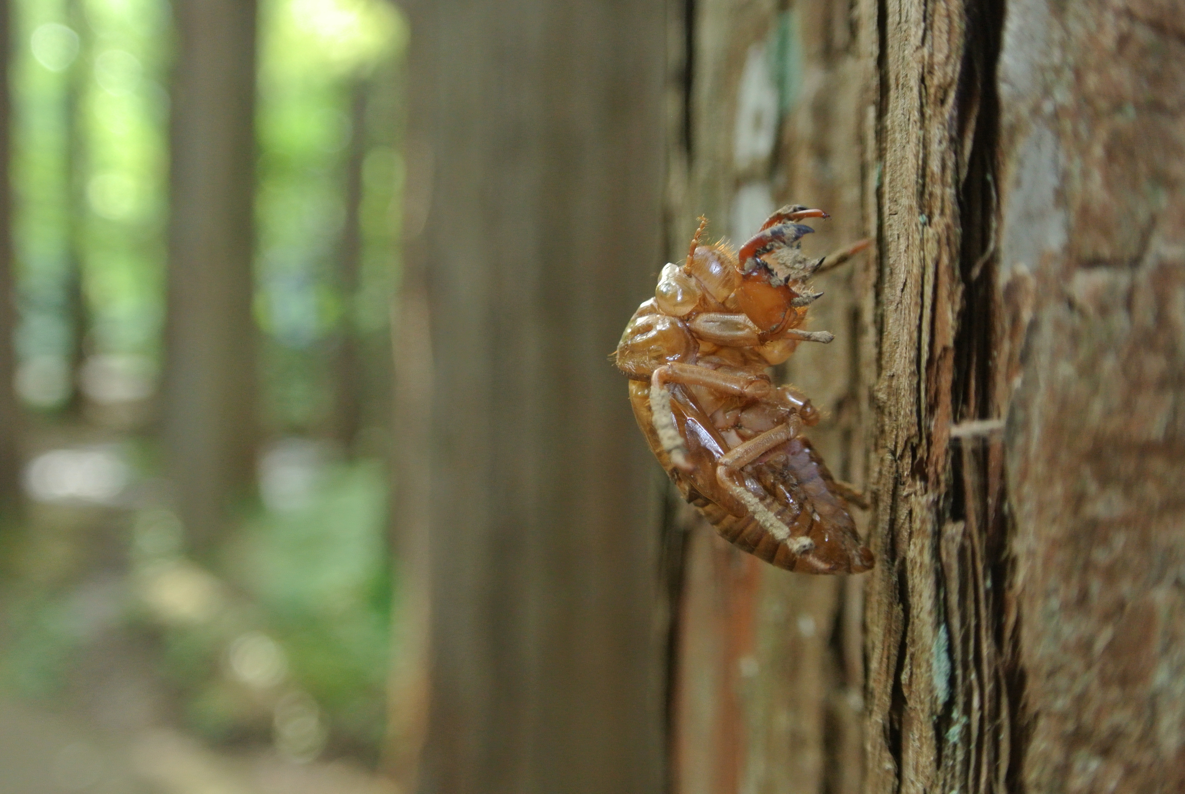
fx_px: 1450
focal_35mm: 44
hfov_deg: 44.5
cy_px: 397
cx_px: 592
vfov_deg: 30.6
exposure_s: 1/30
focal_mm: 16.3
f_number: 4.2
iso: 640
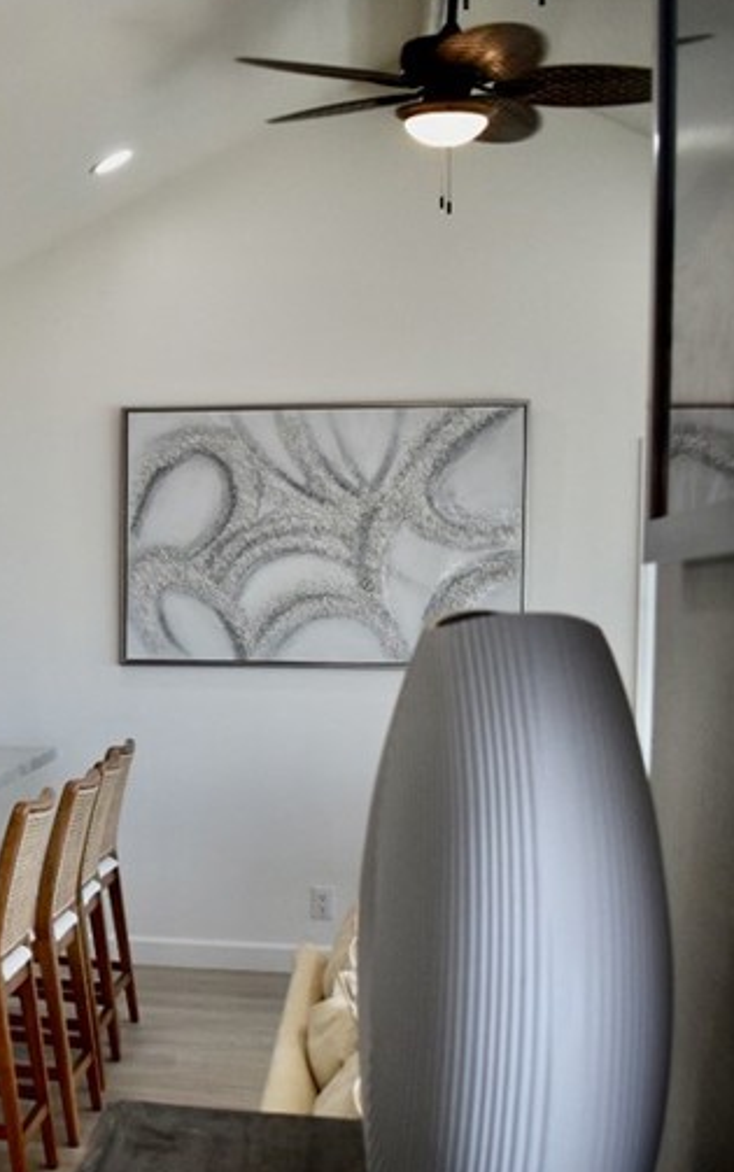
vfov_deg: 36.2
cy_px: 689
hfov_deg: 20.8
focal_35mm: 56
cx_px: -254
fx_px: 1790
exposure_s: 1/250
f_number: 3.8
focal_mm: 18
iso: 400
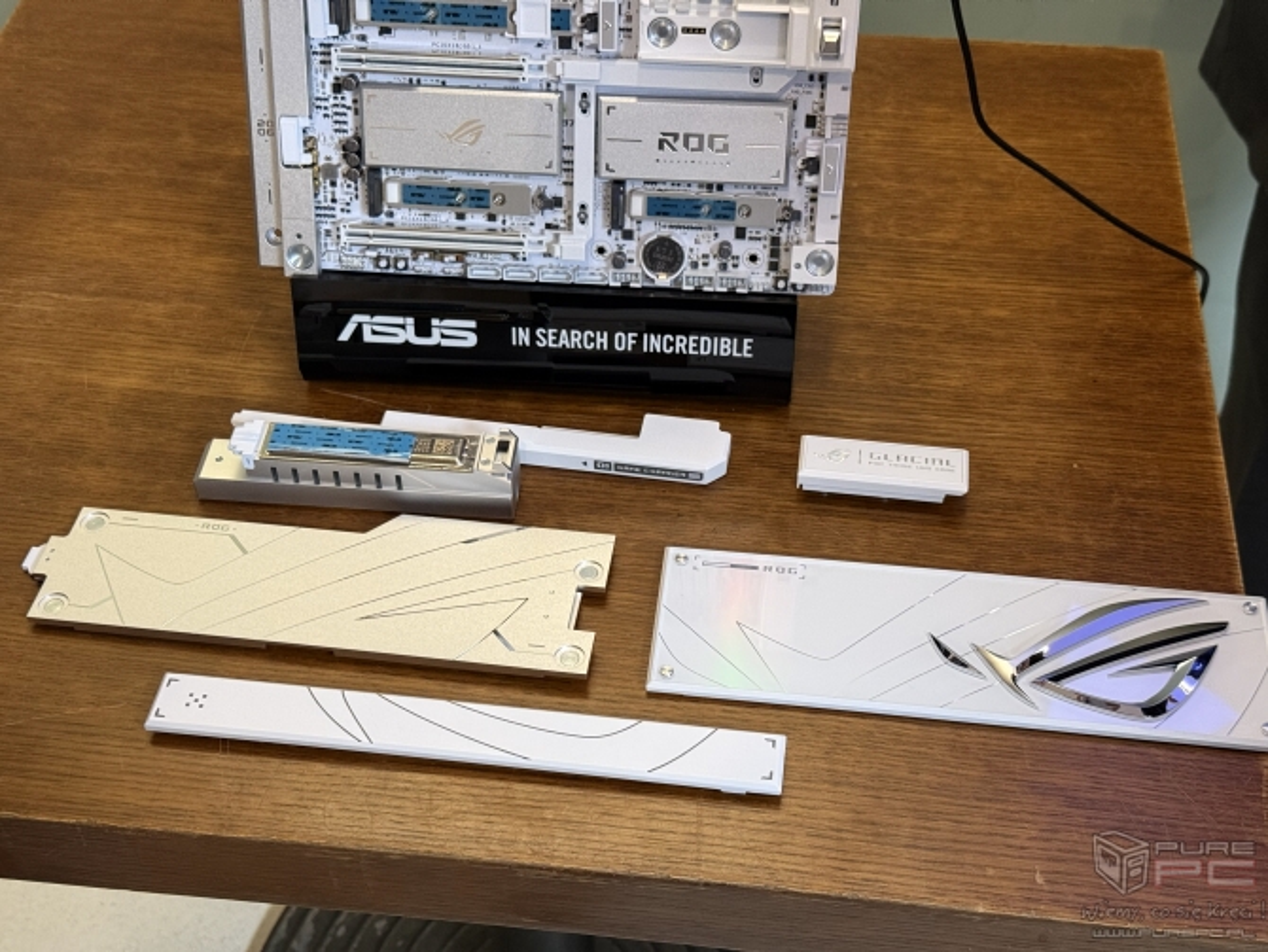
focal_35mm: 48
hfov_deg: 39.6
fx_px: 1759
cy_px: 476
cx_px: 634
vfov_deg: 30.3
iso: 250
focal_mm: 6.76
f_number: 1.78
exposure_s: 1/60
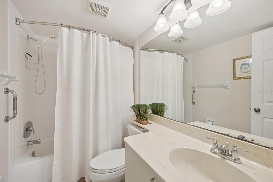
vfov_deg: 81.1
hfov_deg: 104.3
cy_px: 91
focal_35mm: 14
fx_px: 106
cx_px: 136
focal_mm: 14
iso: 400
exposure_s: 1/60
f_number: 8
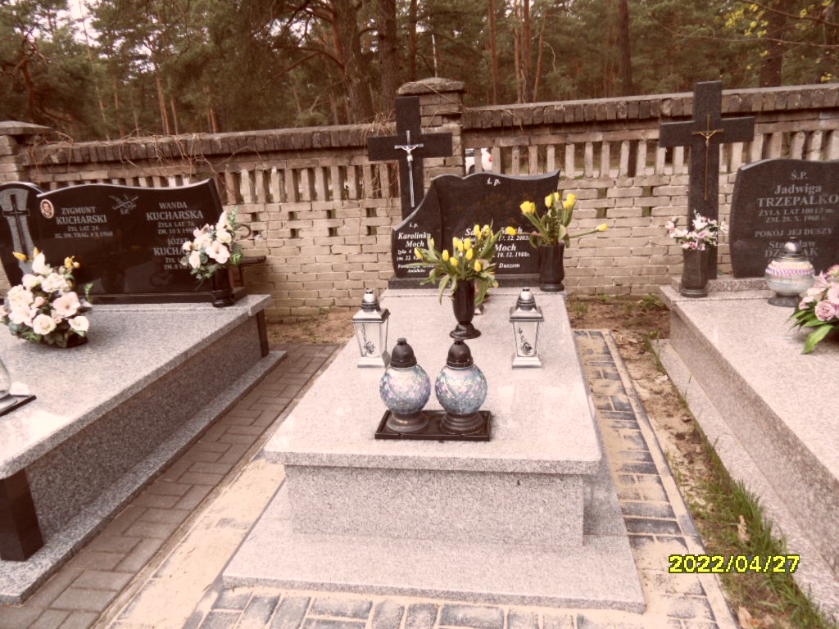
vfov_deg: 56.8
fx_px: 582
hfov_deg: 71.6
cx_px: 420
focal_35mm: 24
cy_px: 314
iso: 80
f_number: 3.2
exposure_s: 1/125
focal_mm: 3.9
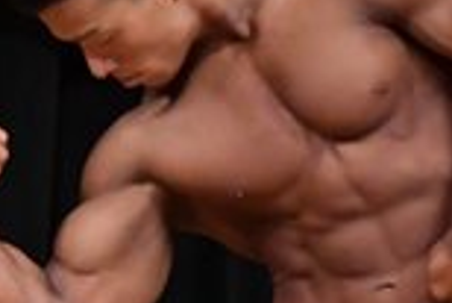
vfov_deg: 0.9
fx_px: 19894
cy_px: 344
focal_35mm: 1583
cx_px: 48
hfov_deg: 1.3
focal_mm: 210
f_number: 5.6
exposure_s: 1/400
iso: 4000
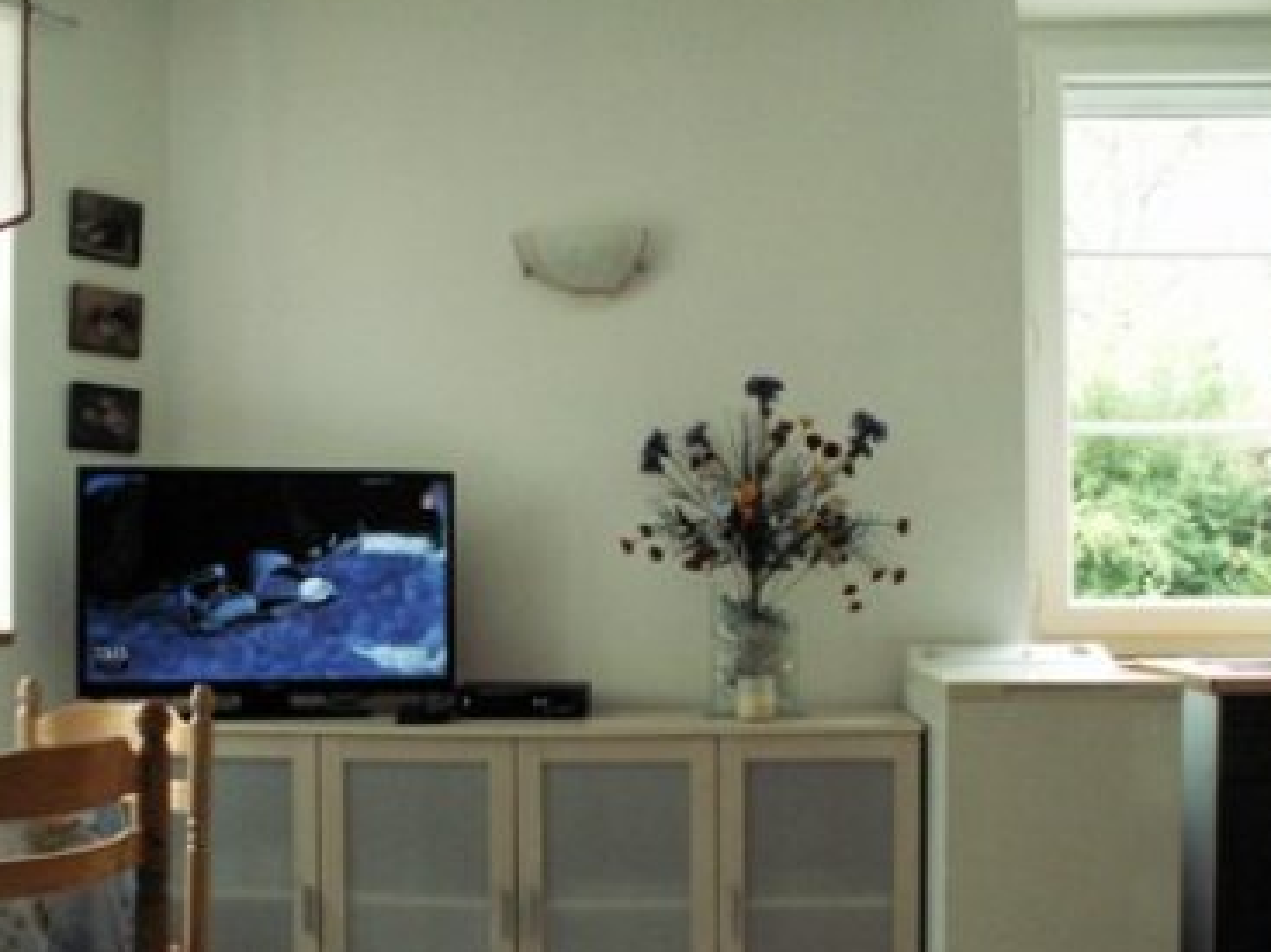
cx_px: 533
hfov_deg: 42.0
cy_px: 589
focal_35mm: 45
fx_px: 1652
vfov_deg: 32.0
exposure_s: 1/50
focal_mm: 5.86
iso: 320
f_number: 3.2
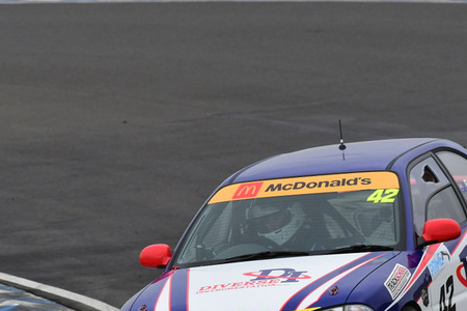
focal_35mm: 1333
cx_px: 300
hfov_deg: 1.5
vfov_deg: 1.0
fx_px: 17291
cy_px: 213
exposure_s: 1/640
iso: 1000
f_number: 10
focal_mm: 500
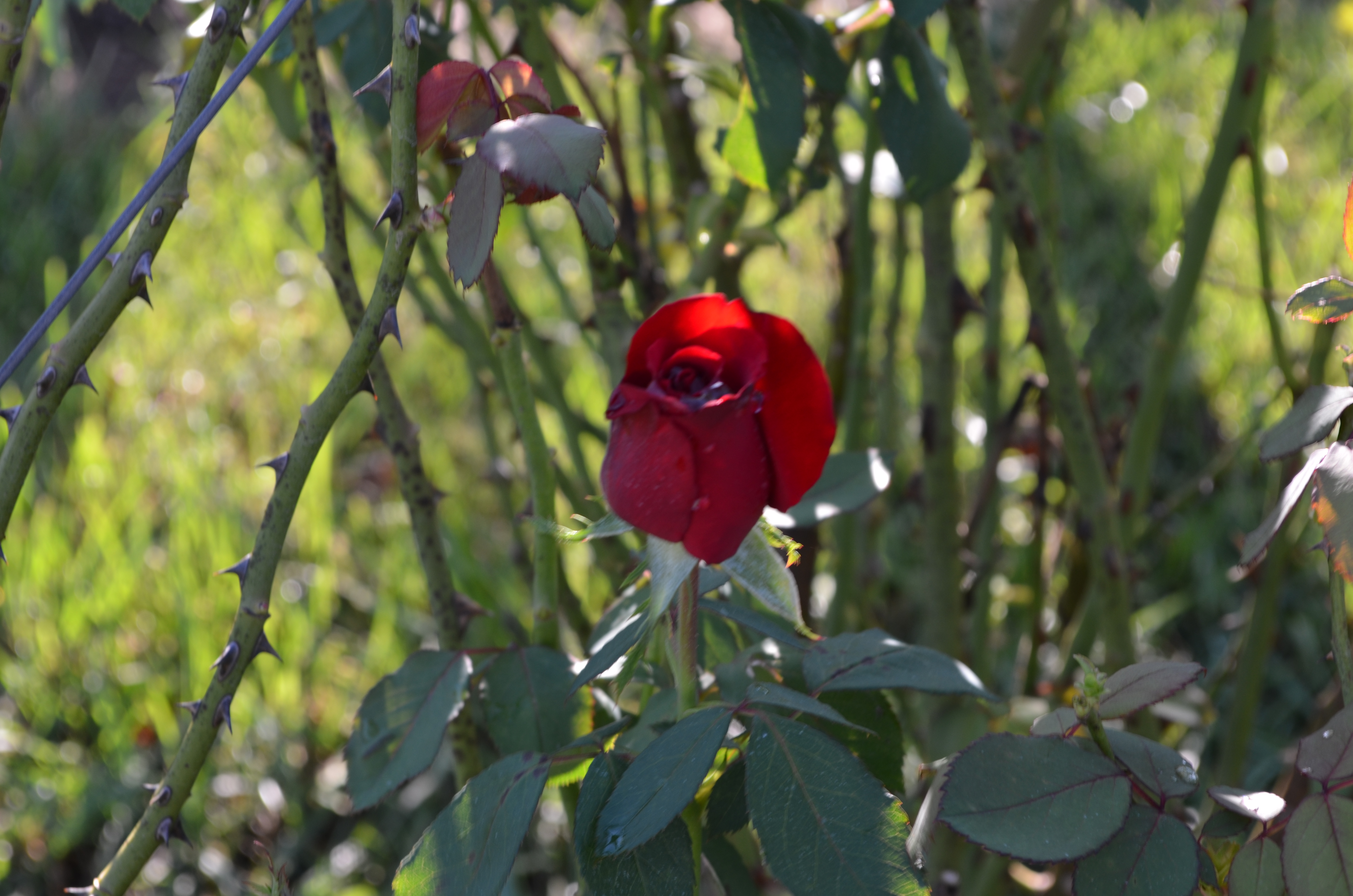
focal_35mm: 82
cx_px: 676
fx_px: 3094
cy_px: 448
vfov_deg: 16.5
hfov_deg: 24.7
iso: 140
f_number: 8
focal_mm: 55
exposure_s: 1/60
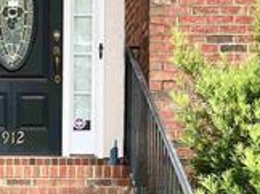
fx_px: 772
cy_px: 212
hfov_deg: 18.6
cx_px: -3
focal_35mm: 103
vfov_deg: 14.0
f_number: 1.5
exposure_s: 1/1224
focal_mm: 5.7
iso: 50
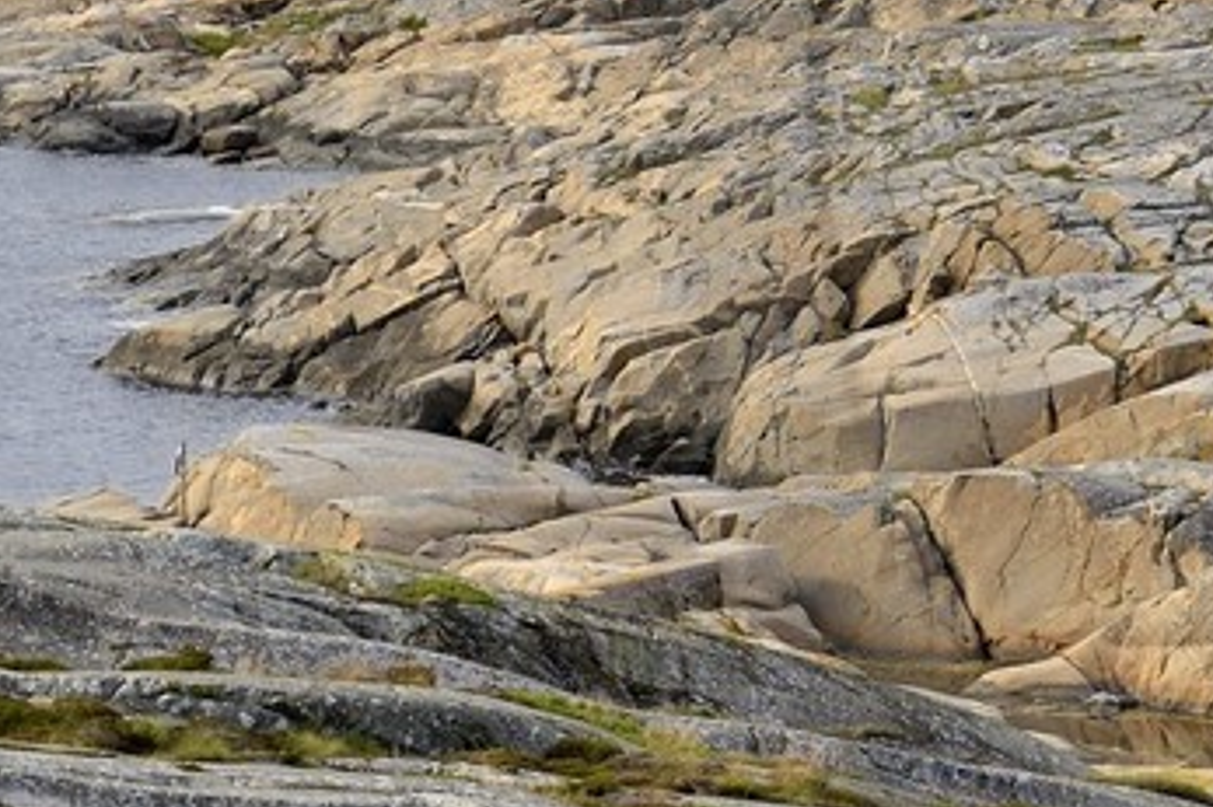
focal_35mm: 286
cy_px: 75
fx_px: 9632
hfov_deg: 7.0
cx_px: 2094
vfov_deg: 4.8
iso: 200
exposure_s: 1/320
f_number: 8
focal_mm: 62
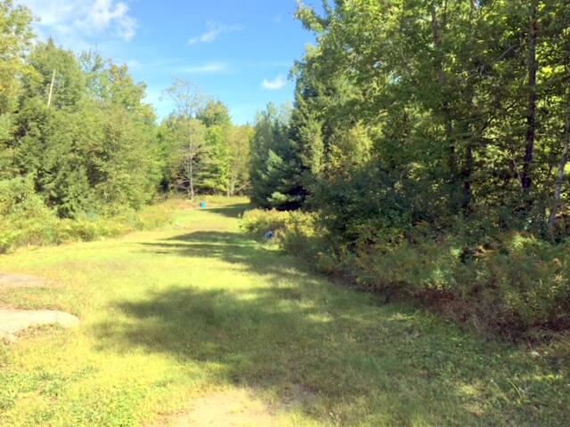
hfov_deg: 61.7
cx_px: 285
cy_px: 214
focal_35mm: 29
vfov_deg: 48.2
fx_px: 478
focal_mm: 4.15
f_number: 2.2
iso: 25
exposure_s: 1/777
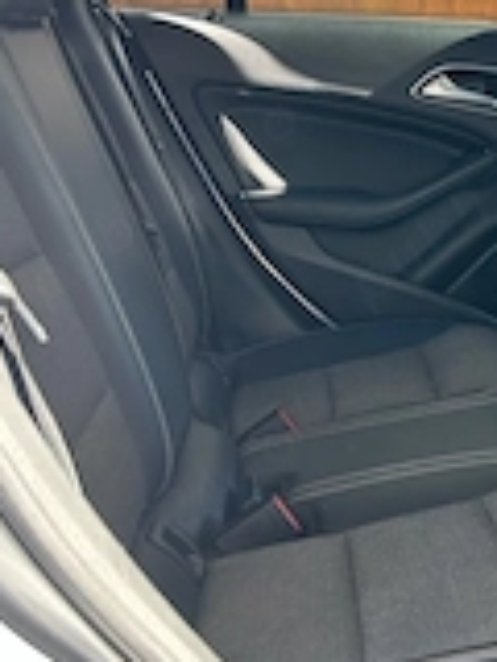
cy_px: 252
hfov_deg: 21.3
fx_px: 1244
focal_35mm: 65
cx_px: 567
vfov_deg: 29.7
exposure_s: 1/121
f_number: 1.5
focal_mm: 5.7
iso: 80
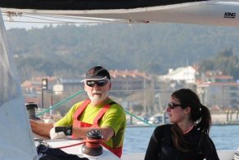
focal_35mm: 351
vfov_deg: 3.9
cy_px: 138
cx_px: 171
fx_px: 2334
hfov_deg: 5.9
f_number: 5.6
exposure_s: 1/500
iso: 140
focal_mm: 86
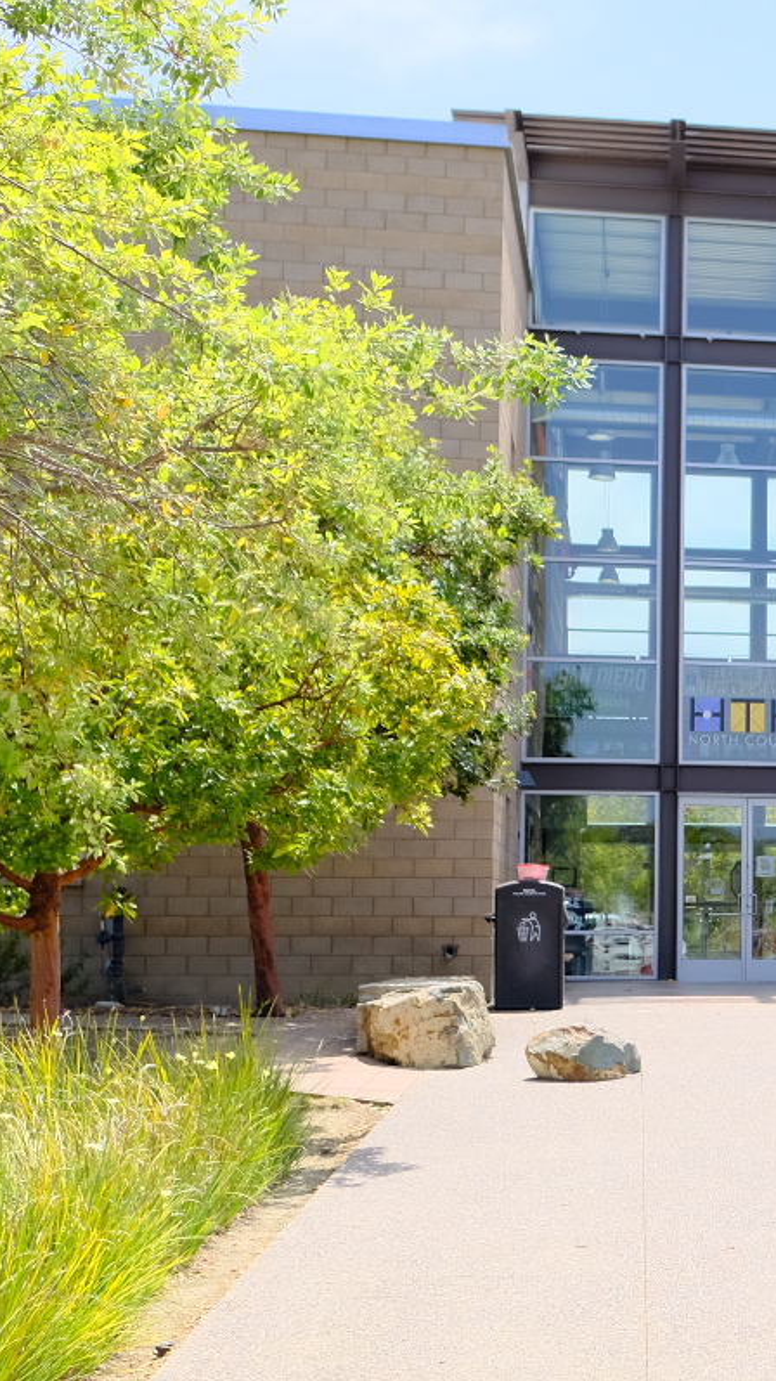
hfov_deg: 19.0
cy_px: 787
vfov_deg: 37.2
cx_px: 1136
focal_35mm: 56
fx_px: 2050
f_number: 2.5
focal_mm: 16
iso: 160
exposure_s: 1/1000
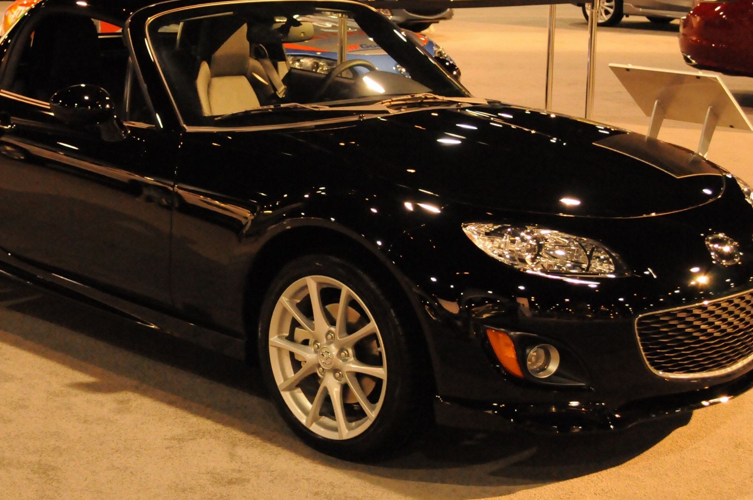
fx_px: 1546
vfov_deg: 18.4
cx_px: 303
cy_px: 218
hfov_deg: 27.3
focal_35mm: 74
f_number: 5
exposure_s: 1/160
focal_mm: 34
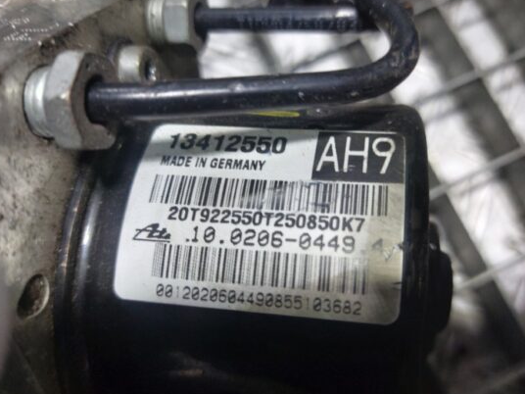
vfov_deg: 49.7
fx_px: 425
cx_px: 270
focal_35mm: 28
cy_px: 198
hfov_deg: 63.4
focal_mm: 5.23
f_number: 1.8
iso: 125
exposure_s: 1/50
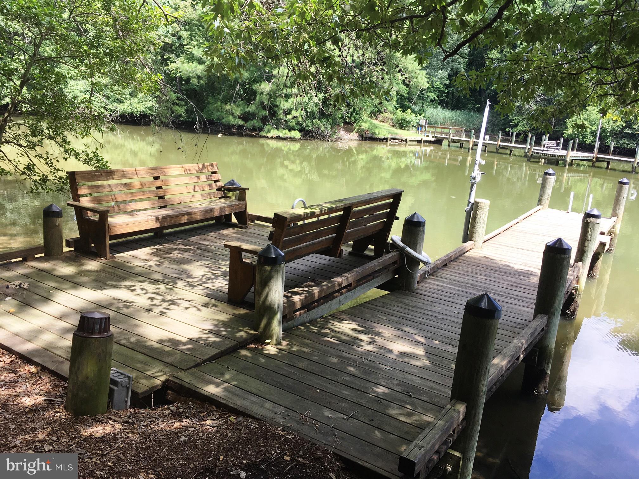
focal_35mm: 29
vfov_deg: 48.2
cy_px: 240
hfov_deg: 61.7
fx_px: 535
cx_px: 320
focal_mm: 4.15
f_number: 2.2
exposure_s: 1/259
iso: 25
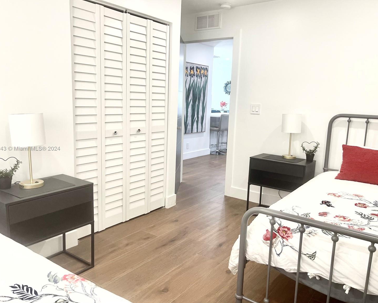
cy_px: 149
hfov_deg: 64.1
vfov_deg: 53.2
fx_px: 302
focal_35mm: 27
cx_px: 185
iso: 125
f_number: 1.6
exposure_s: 1/120
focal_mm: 5.1
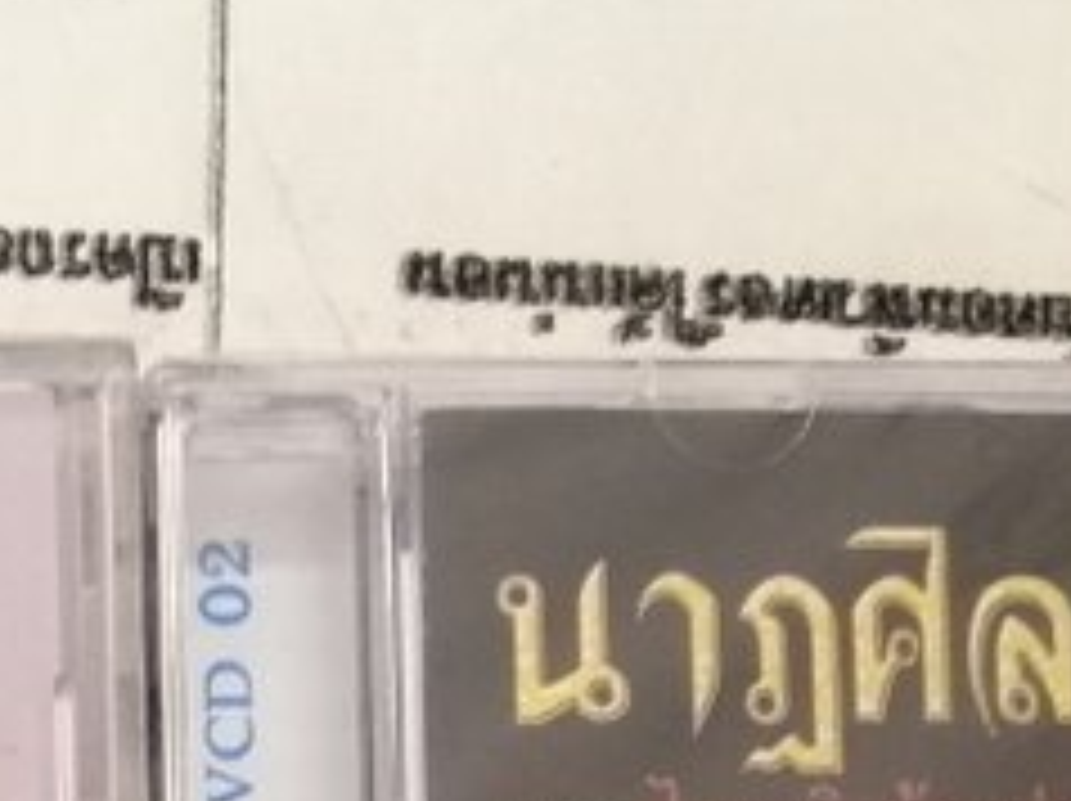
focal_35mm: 112
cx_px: -738
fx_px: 3462
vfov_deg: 11.9
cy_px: 1552
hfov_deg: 15.6
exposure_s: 1/33.3
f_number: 2.2
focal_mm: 3.81
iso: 250
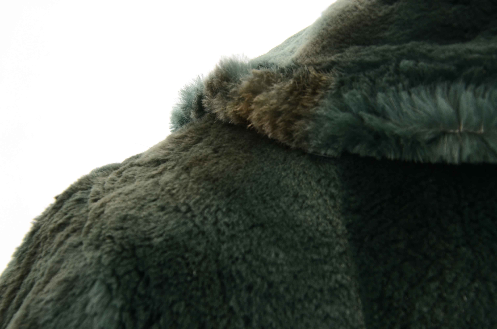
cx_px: 248
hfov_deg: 28.1
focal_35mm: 72
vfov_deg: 18.8
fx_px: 992
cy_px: 164
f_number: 8
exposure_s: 1/60
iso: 160
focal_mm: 48
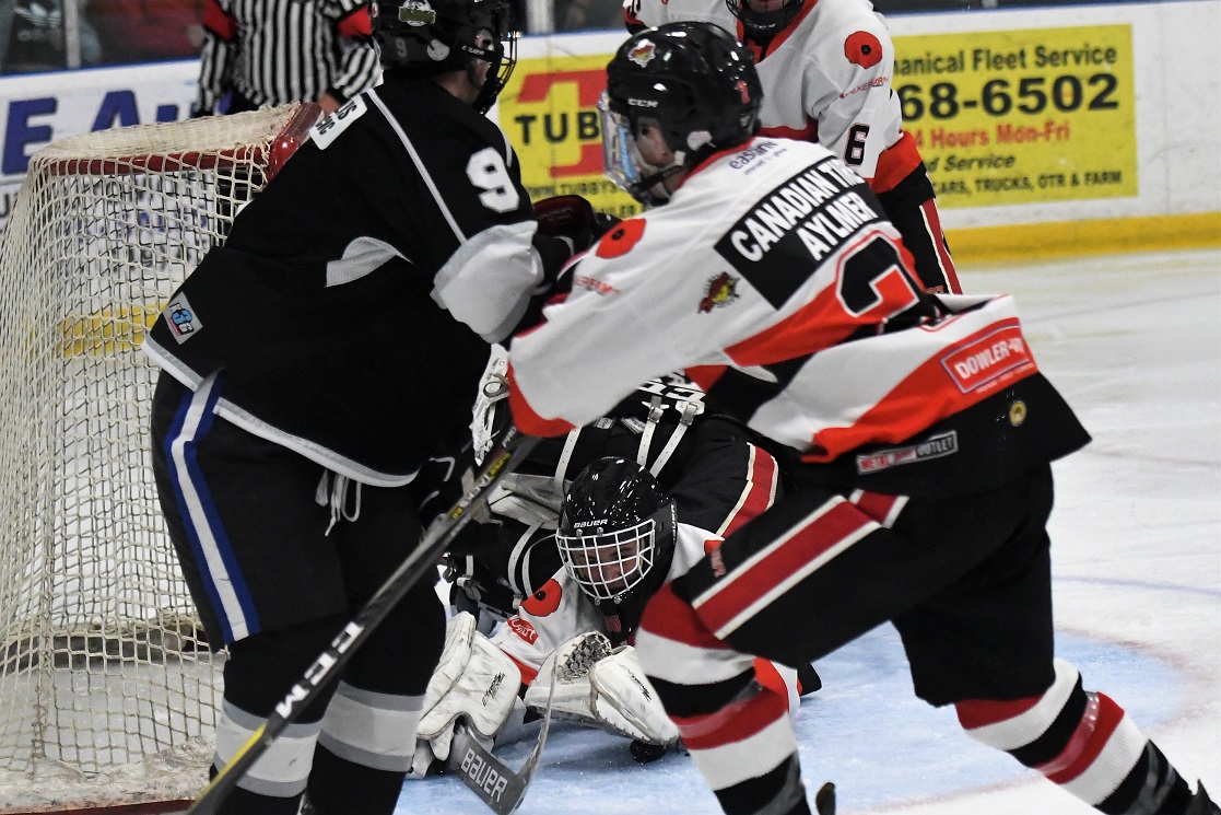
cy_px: 408
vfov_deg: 13.0
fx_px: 3561
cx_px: 610
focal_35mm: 105
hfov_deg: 19.5
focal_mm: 70
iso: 5000
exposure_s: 1/1000
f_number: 2.8
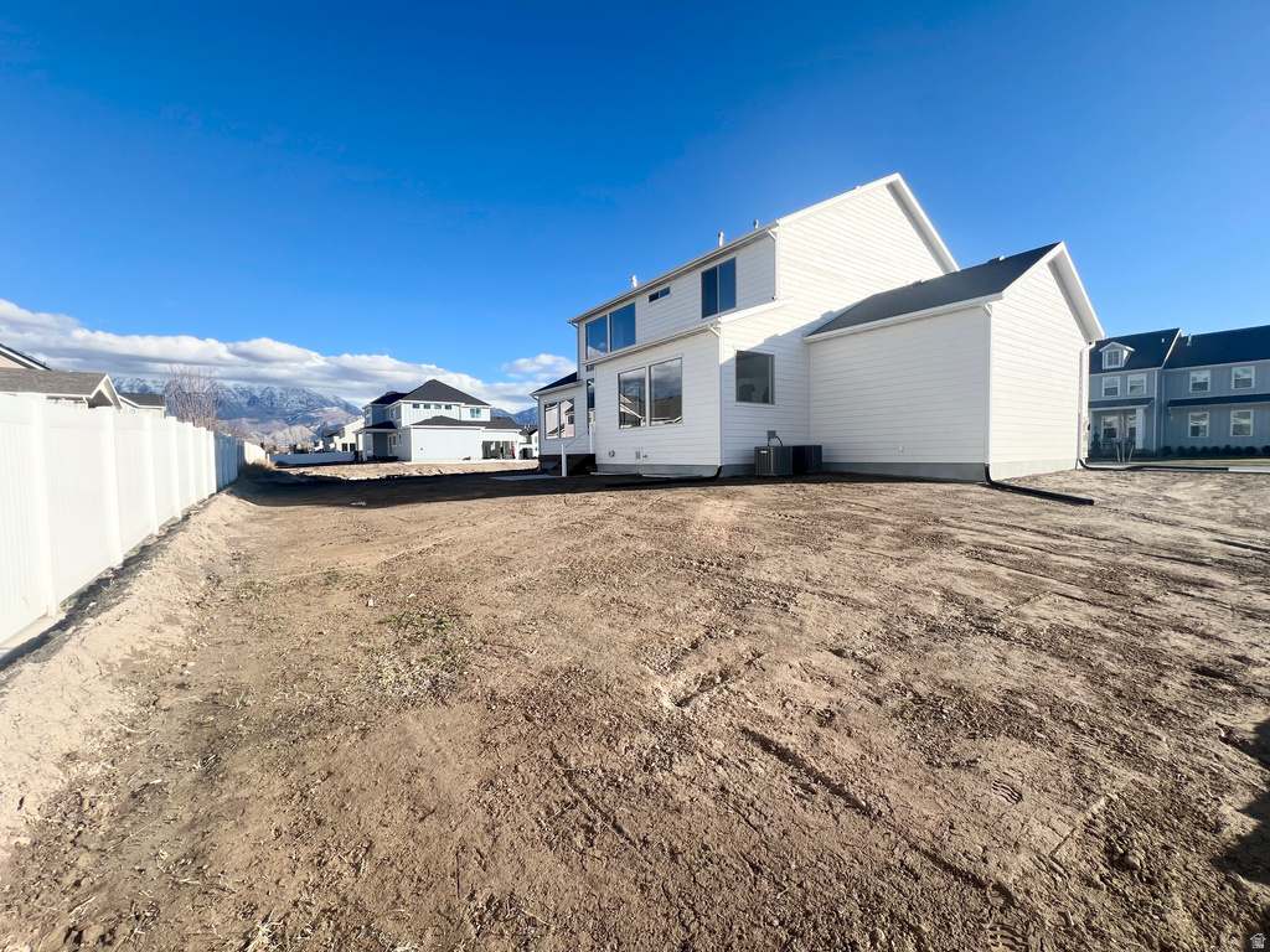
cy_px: 476
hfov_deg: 106.2
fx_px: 477
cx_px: 635
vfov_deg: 89.9
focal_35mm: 13
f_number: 1.8
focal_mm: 1.57
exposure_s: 1/1277
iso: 32
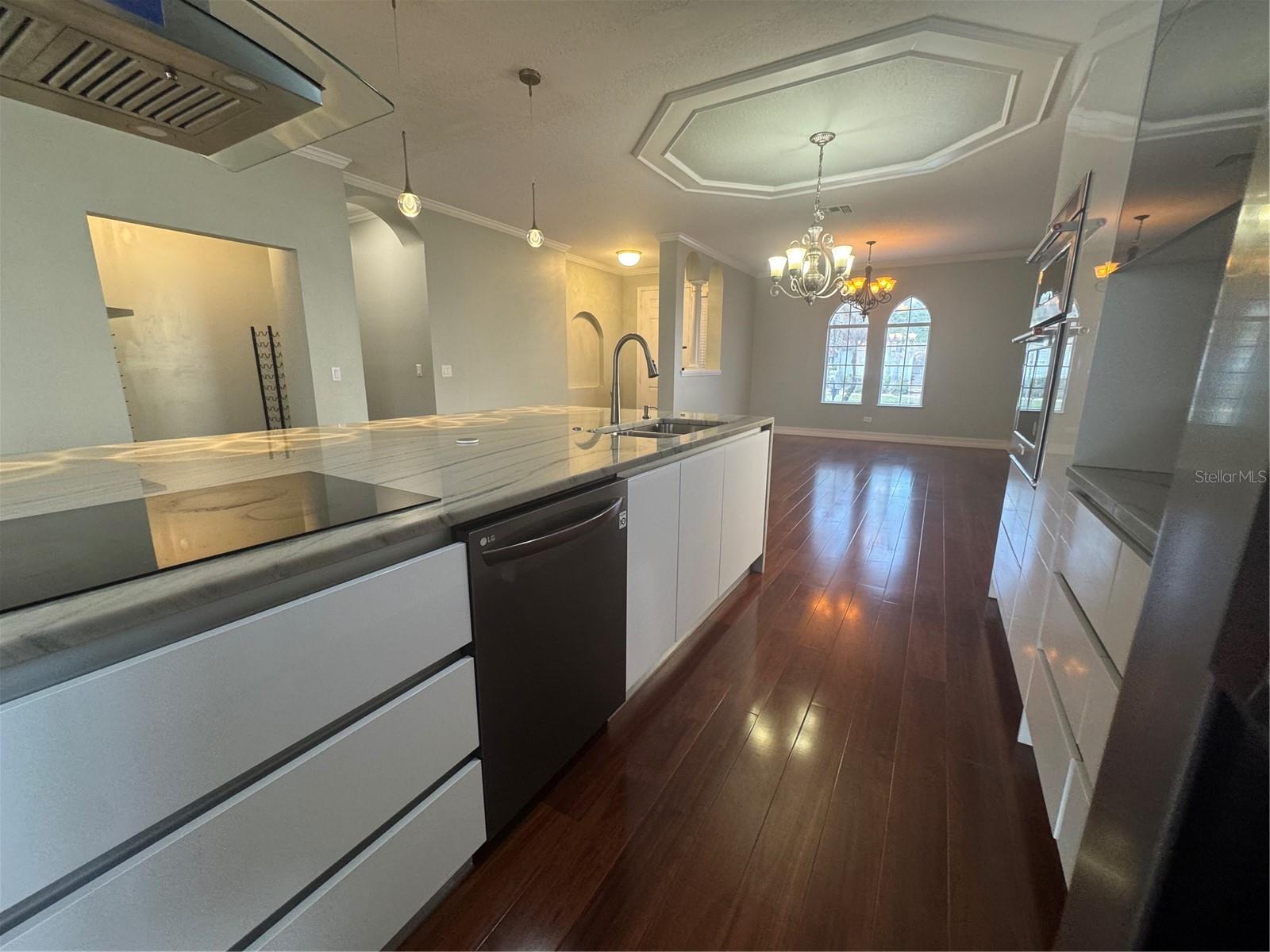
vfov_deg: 85.7
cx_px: 635
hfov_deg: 102.1
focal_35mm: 14
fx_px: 514
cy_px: 476
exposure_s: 1/60
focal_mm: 2.22
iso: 160
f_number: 2.2
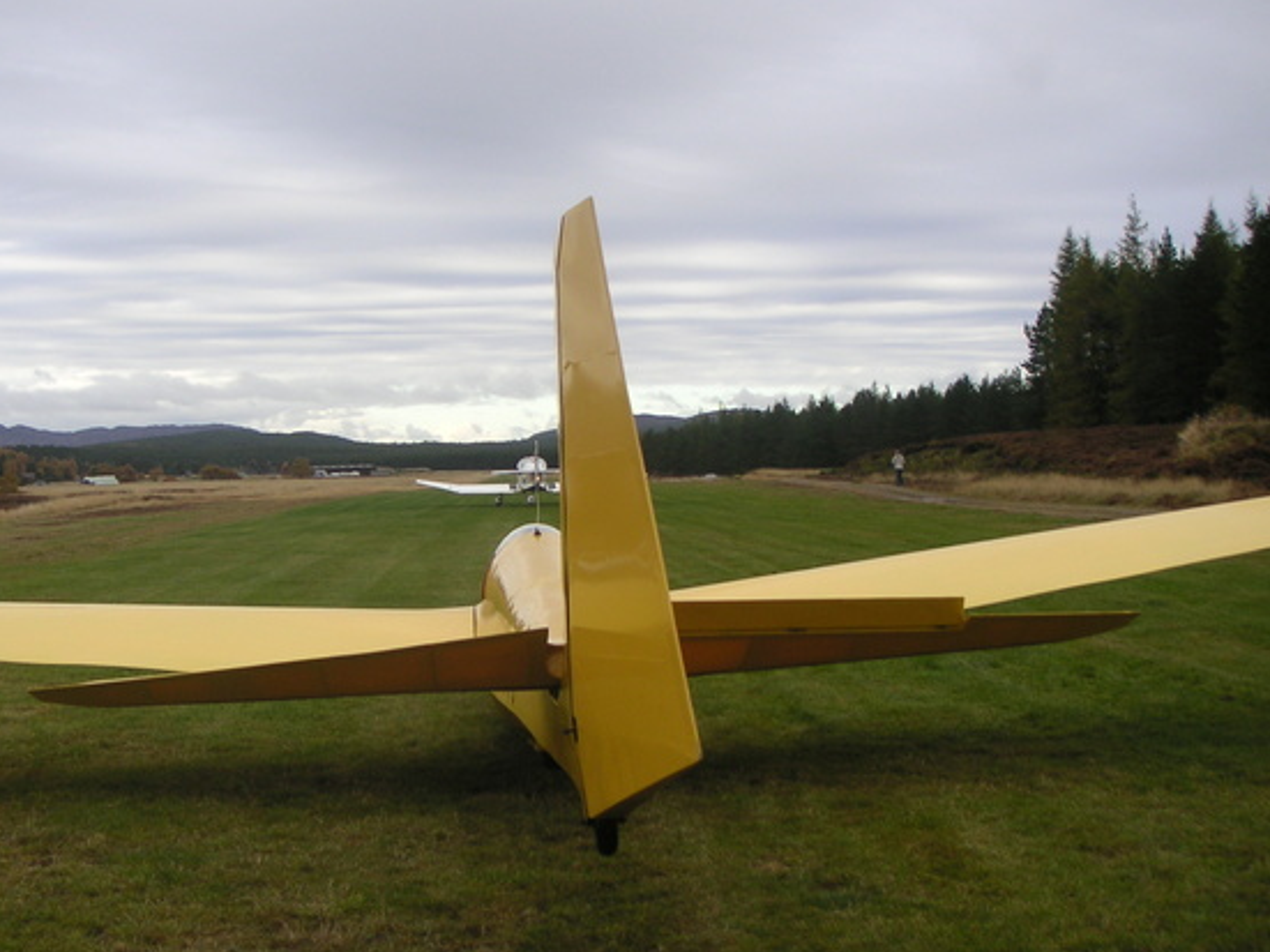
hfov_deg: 41.1
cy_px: 519
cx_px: 508
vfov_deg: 31.5
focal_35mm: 46
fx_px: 1687
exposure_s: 1/250
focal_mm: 6
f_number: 2.8
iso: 50
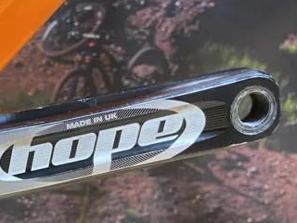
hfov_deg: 26.9
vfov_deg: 22.3
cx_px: -44
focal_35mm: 65
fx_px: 558
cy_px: 181
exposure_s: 1/50
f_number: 1.8
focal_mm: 4.25
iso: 200
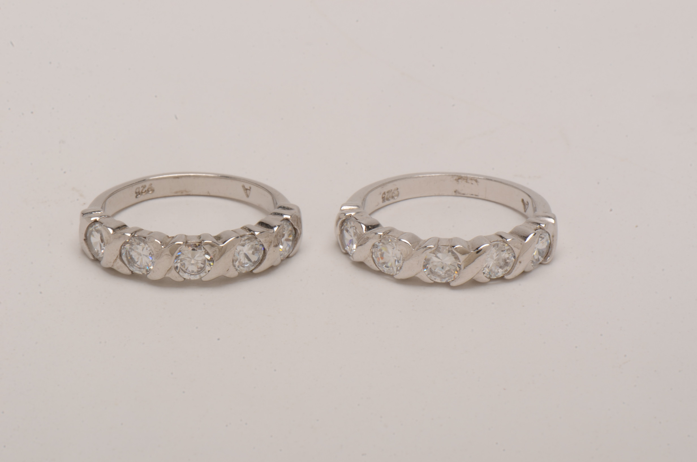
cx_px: 348
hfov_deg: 16.1
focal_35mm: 128
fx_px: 2463
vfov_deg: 10.7
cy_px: 231
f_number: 32
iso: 100
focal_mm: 85
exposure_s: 1/160
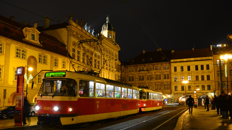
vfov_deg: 33.6
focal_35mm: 35
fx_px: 215
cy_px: 77
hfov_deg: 56.6
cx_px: 115
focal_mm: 22
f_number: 5.6
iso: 200
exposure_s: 1/1.3
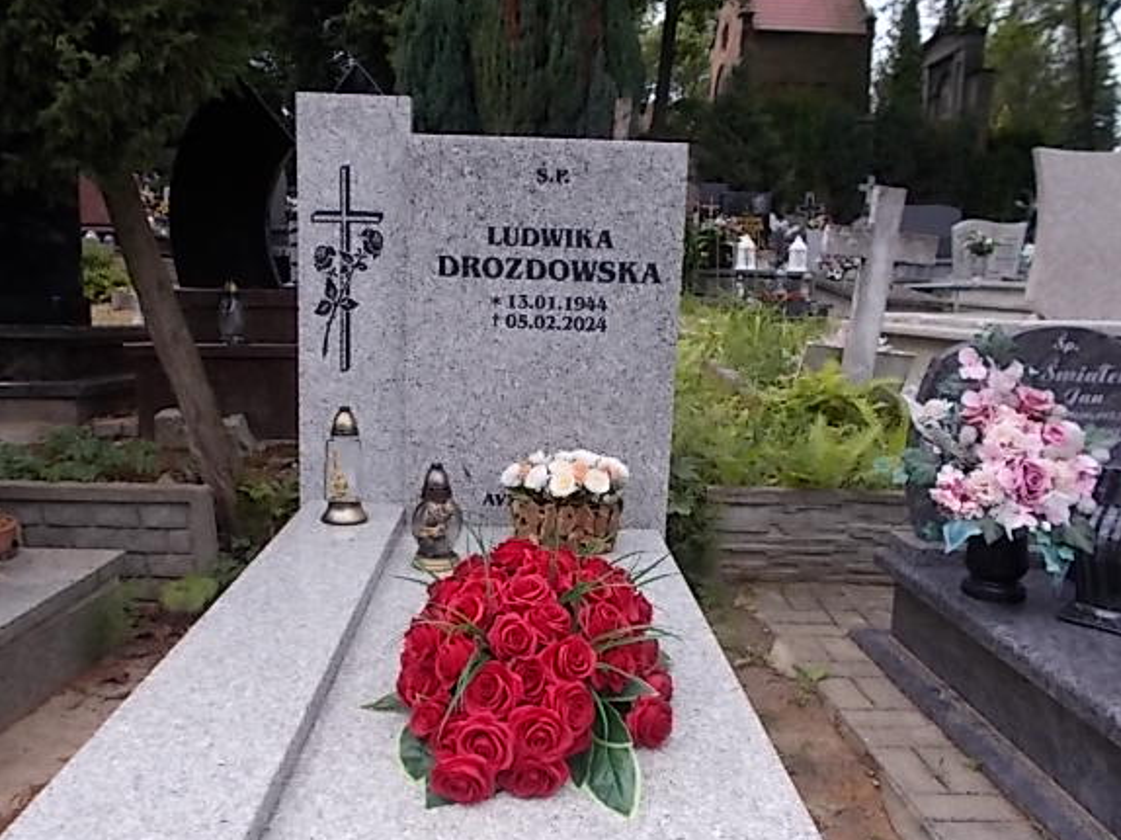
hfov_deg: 61.6
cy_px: 441
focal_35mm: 29
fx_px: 939
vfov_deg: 48.2
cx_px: 529
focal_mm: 4.6
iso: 80
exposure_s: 1/80
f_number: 8
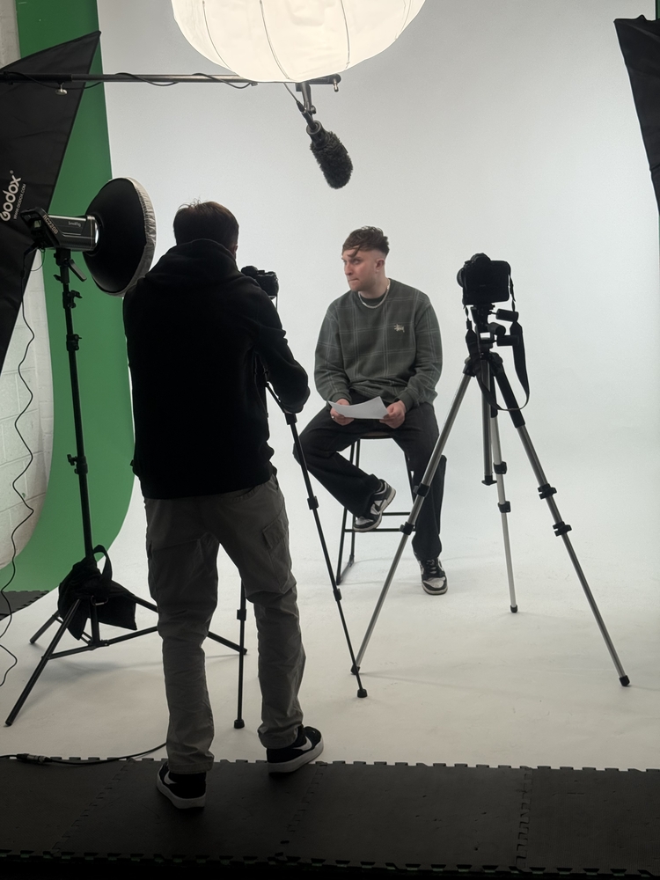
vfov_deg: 39.7
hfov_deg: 30.3
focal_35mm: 48
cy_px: 440
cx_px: 330
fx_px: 1220
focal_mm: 6.76
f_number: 1.78
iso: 80
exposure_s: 1/538
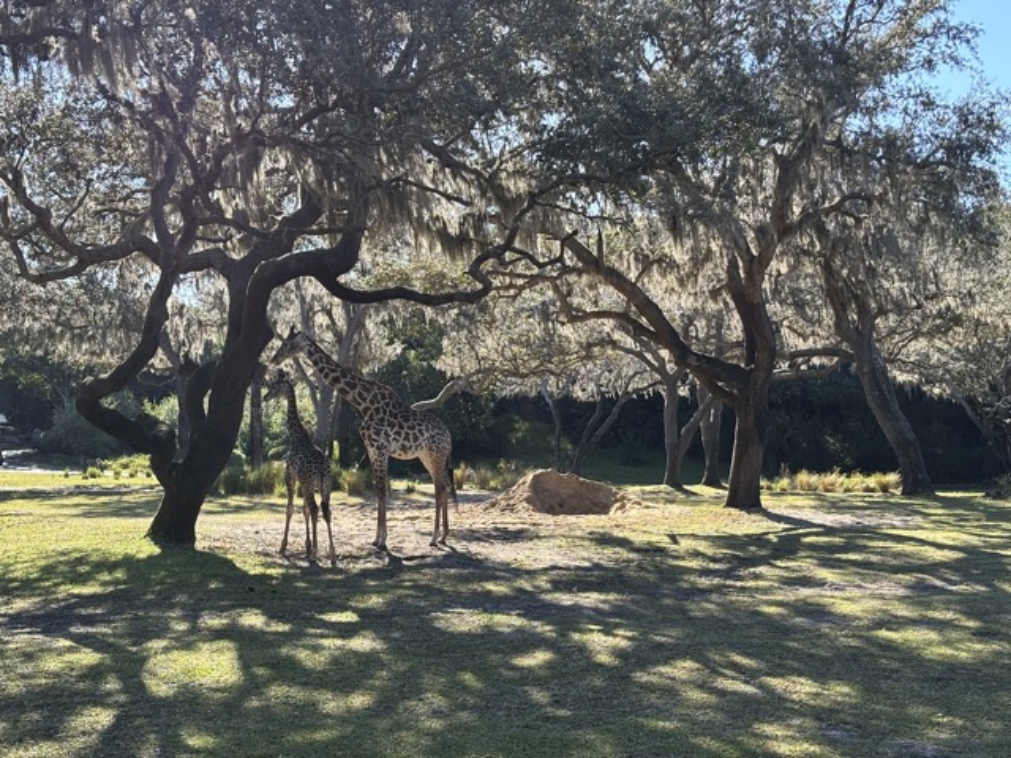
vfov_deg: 28.0
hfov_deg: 36.8
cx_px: 506
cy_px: 379
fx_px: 1519
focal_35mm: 52
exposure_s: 1/495
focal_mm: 5.96
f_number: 1.6
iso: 32
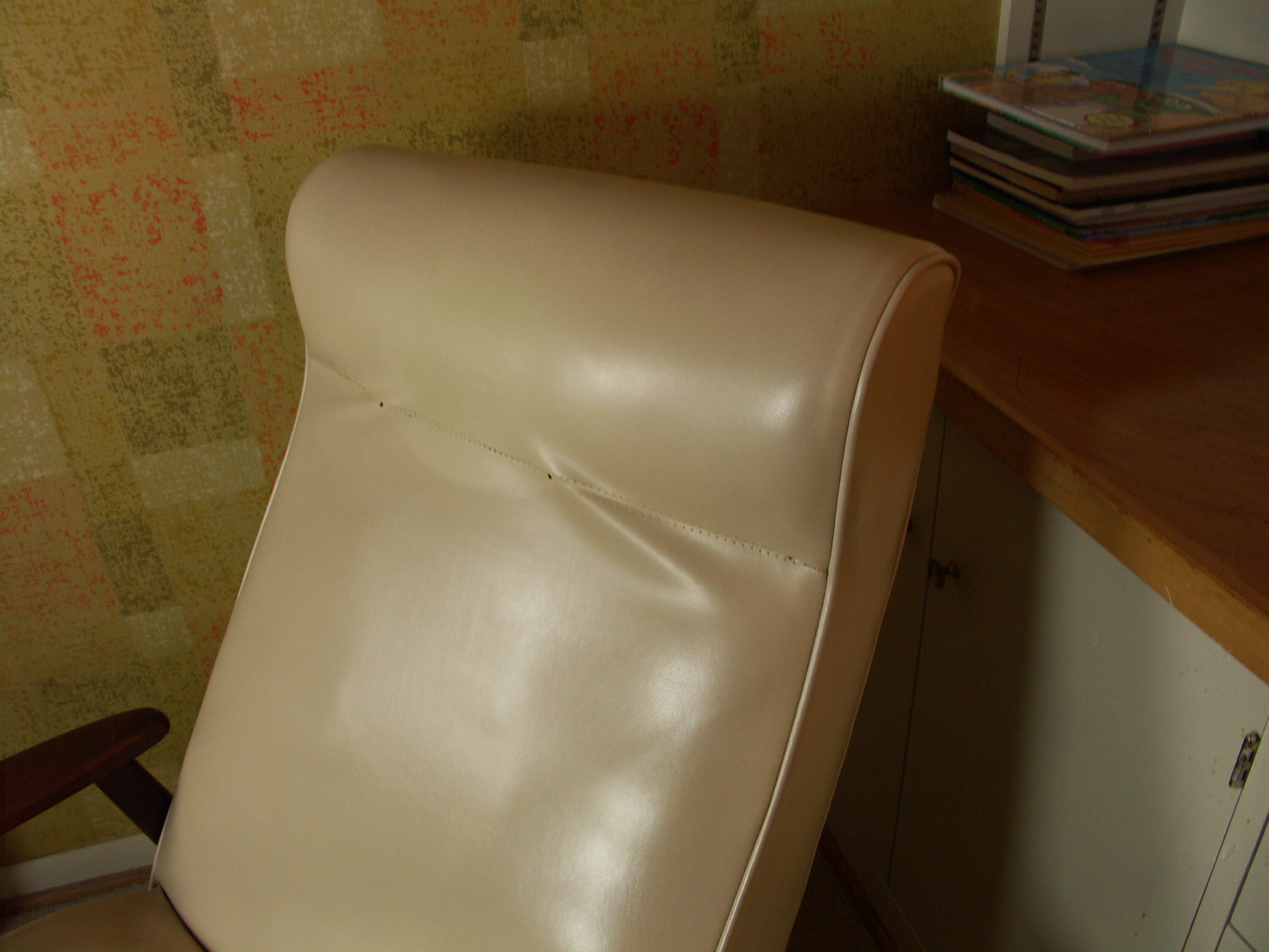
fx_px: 1026
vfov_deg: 49.7
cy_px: 476
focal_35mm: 28
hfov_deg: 63.4
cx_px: 634
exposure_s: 1/15
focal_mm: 7.2
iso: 100
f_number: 4.5
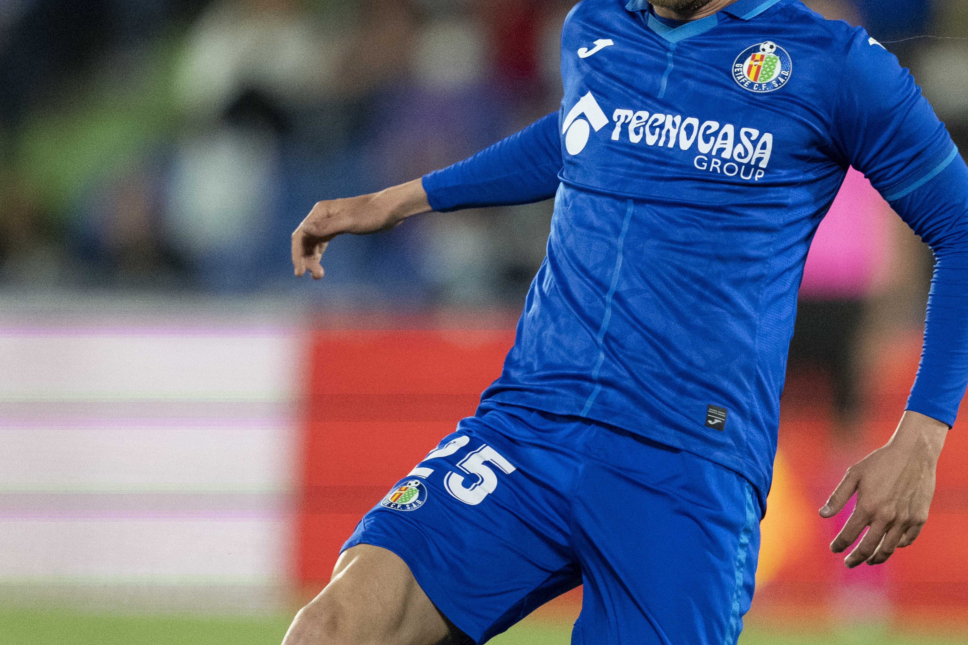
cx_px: 485
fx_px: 22477
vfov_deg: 1.6
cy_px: 408
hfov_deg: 2.5
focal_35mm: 836
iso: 3200
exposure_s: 1/2000
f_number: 2.8
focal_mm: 400
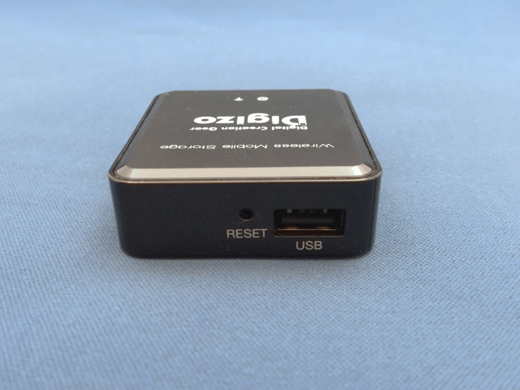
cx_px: 251
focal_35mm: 33
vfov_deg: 42.9
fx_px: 496
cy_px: 200
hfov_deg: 55.3
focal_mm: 4.15
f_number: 2.2
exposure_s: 1/4
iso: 125
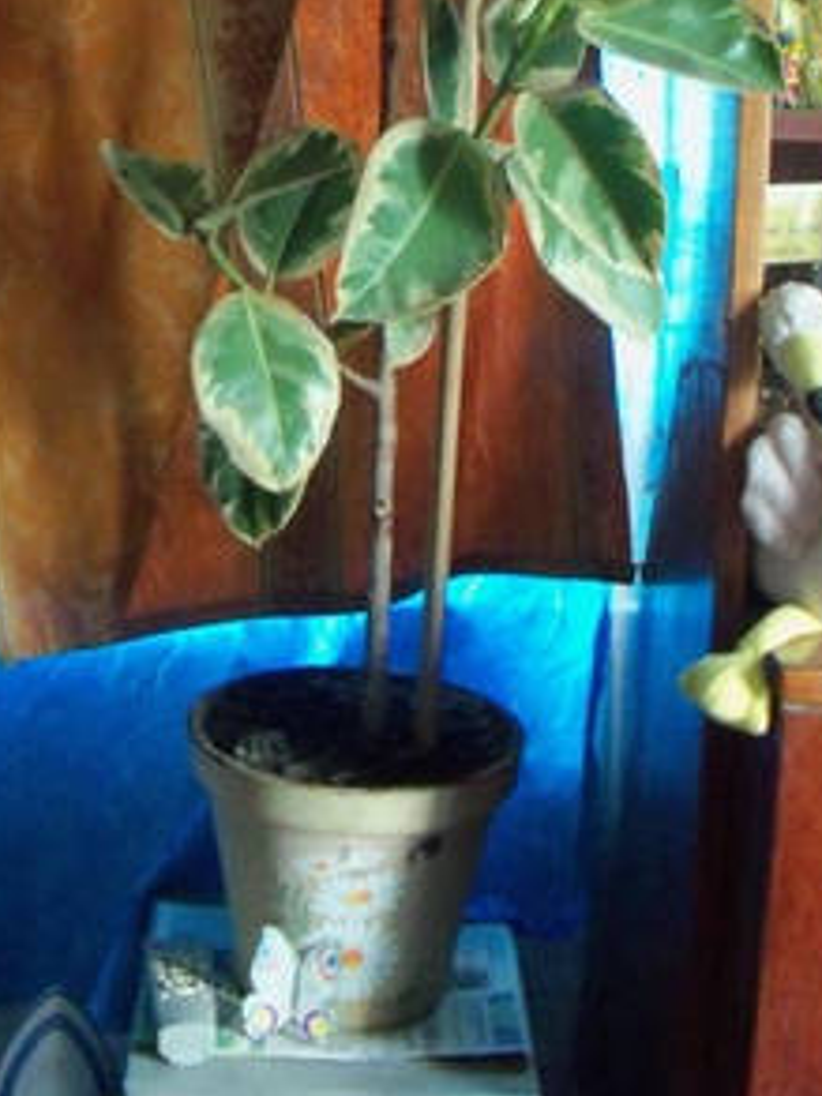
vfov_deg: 29.4
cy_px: 180
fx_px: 2026
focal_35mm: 64
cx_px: 242
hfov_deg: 22.8
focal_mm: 5.7
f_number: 2.9
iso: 400
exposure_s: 1/3.33
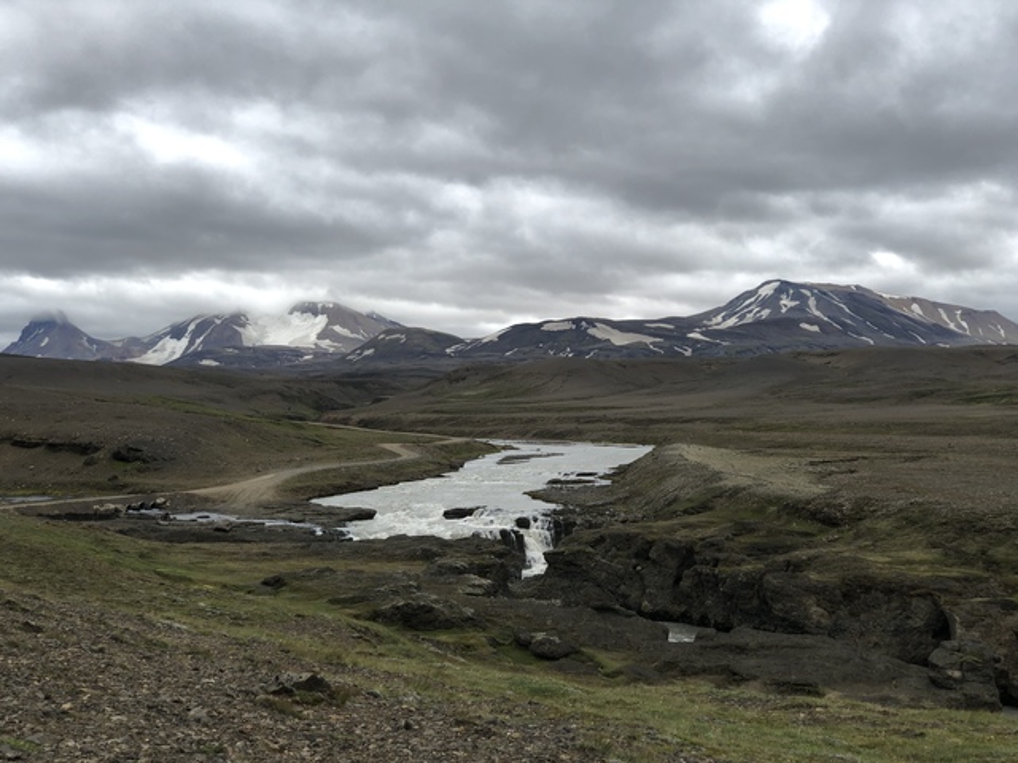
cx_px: 509
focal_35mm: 52
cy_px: 382
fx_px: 1529
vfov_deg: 28.0
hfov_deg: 36.8
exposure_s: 1/333
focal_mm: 6
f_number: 2.4
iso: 16
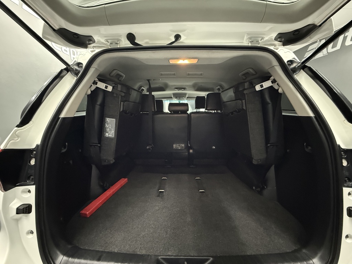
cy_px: 132
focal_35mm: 14
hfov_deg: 102.1
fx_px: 142
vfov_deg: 85.7
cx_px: 176
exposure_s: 1/25
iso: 1250
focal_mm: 2.22
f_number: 2.2
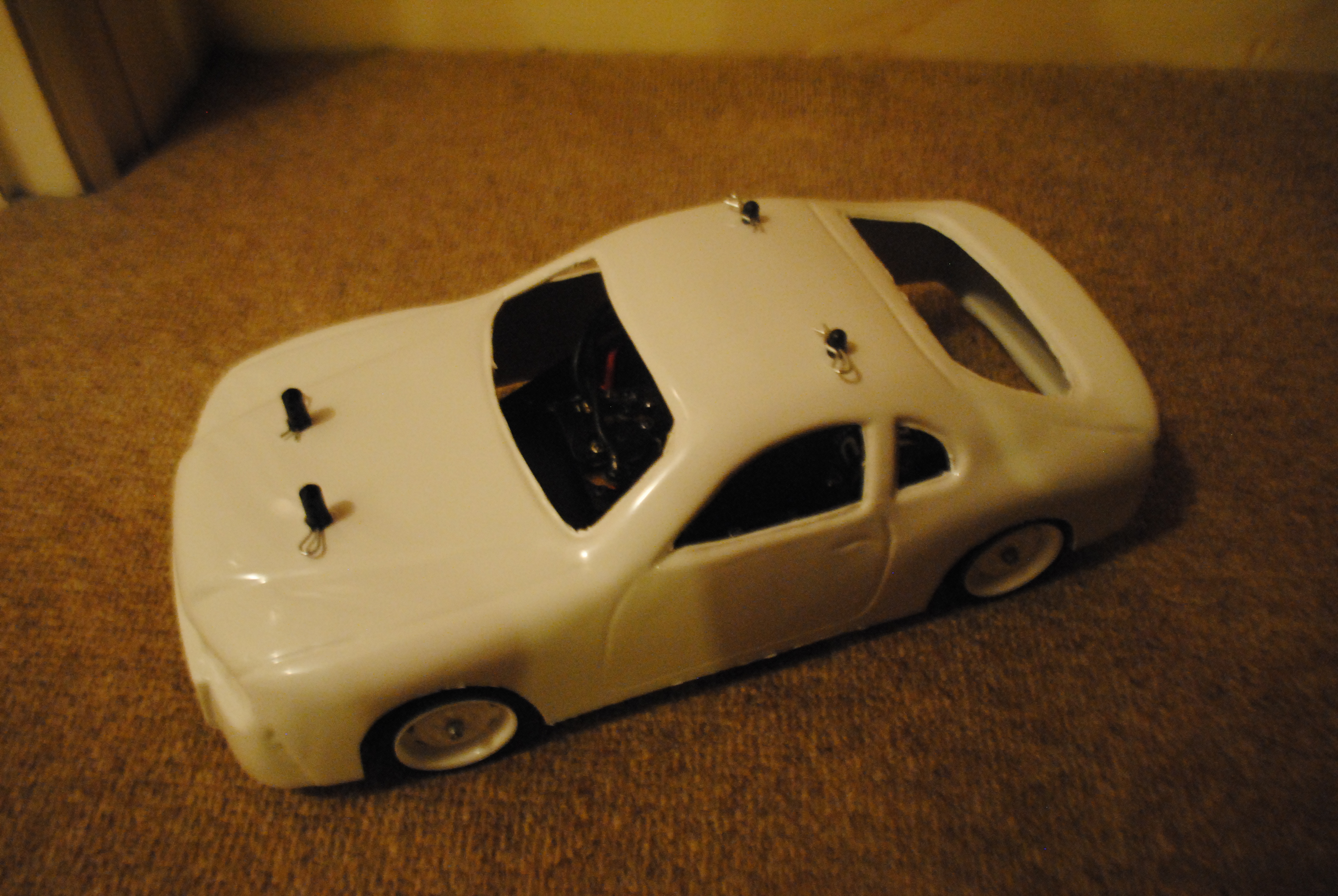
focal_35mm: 30
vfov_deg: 43.7
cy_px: 448
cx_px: 669
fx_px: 1116
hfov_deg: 61.9
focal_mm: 20
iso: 1600
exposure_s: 1/13
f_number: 3.8
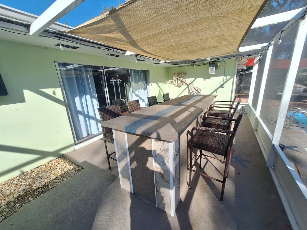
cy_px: 115
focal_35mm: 13
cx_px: 154
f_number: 2.2
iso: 40
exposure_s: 1/881
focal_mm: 1.74
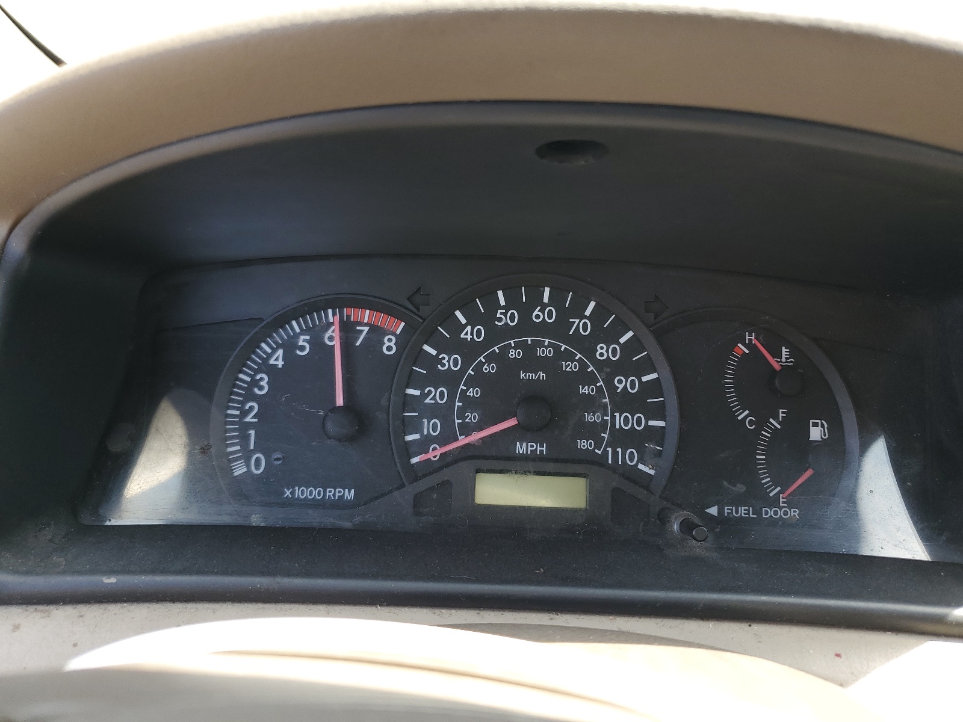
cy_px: 361
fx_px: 723
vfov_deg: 53.1
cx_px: 482
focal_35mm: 26
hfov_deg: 67.3
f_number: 1.5
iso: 50
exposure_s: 1/256
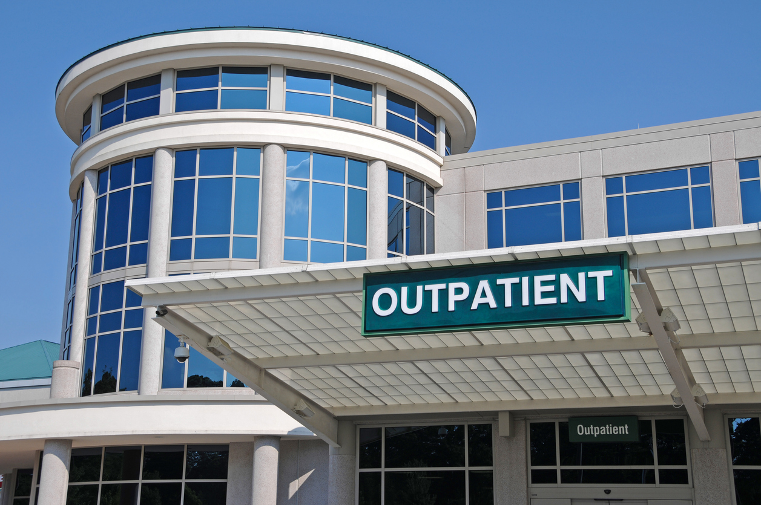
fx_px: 1013
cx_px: 380
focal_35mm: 48
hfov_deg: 41.2
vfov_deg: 28.0
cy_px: 252
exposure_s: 1/320
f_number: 8
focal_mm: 32
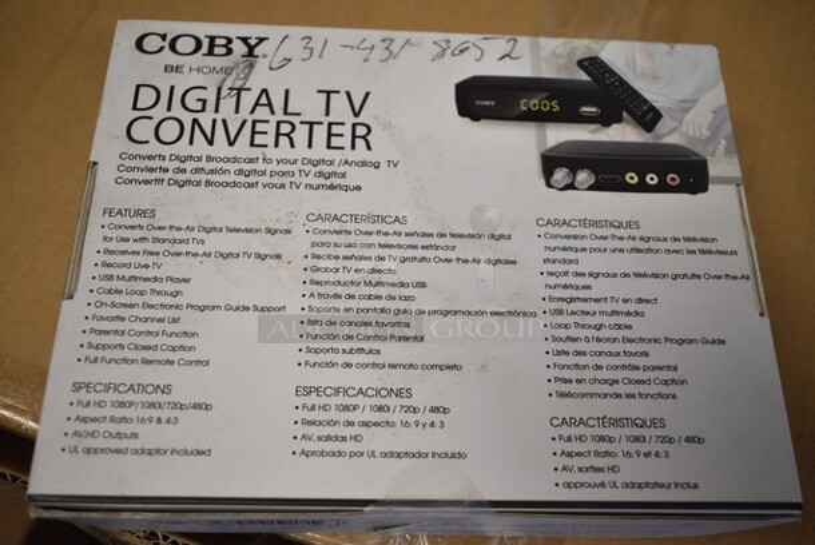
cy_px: 272
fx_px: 782
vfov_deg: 38.4
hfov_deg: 55.1
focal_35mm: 34
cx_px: 408
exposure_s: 1/125
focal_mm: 23
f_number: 3.8
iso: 720
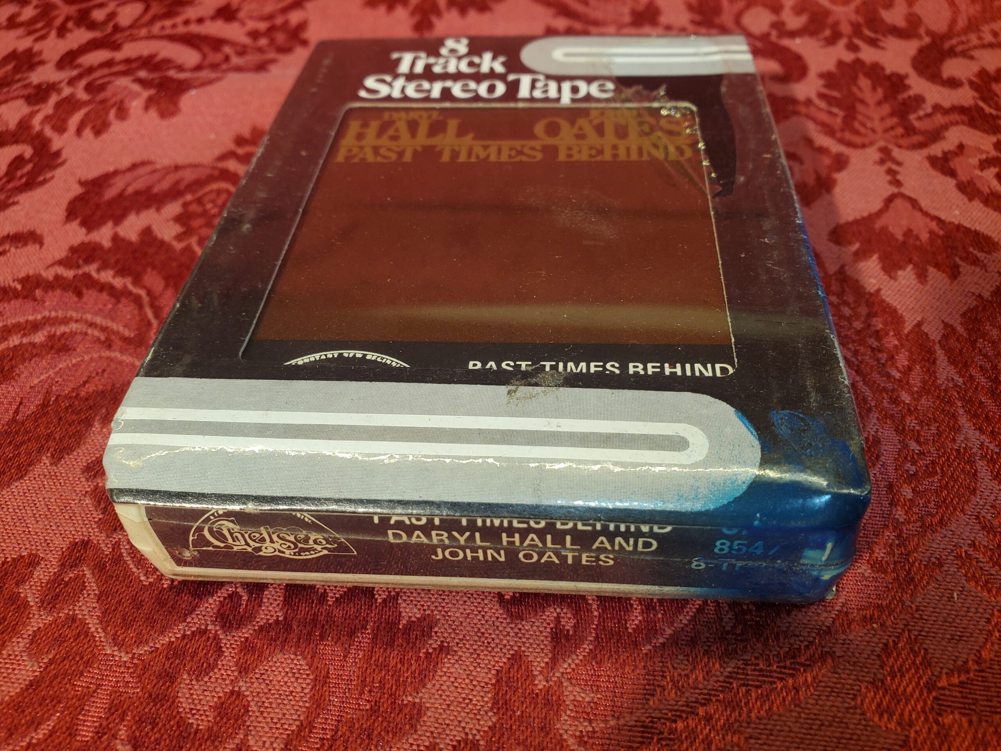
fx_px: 752
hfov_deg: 67.3
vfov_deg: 53.1
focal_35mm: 26
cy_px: 376
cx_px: 500
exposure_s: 1/120
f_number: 2.4
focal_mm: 4.3
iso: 160
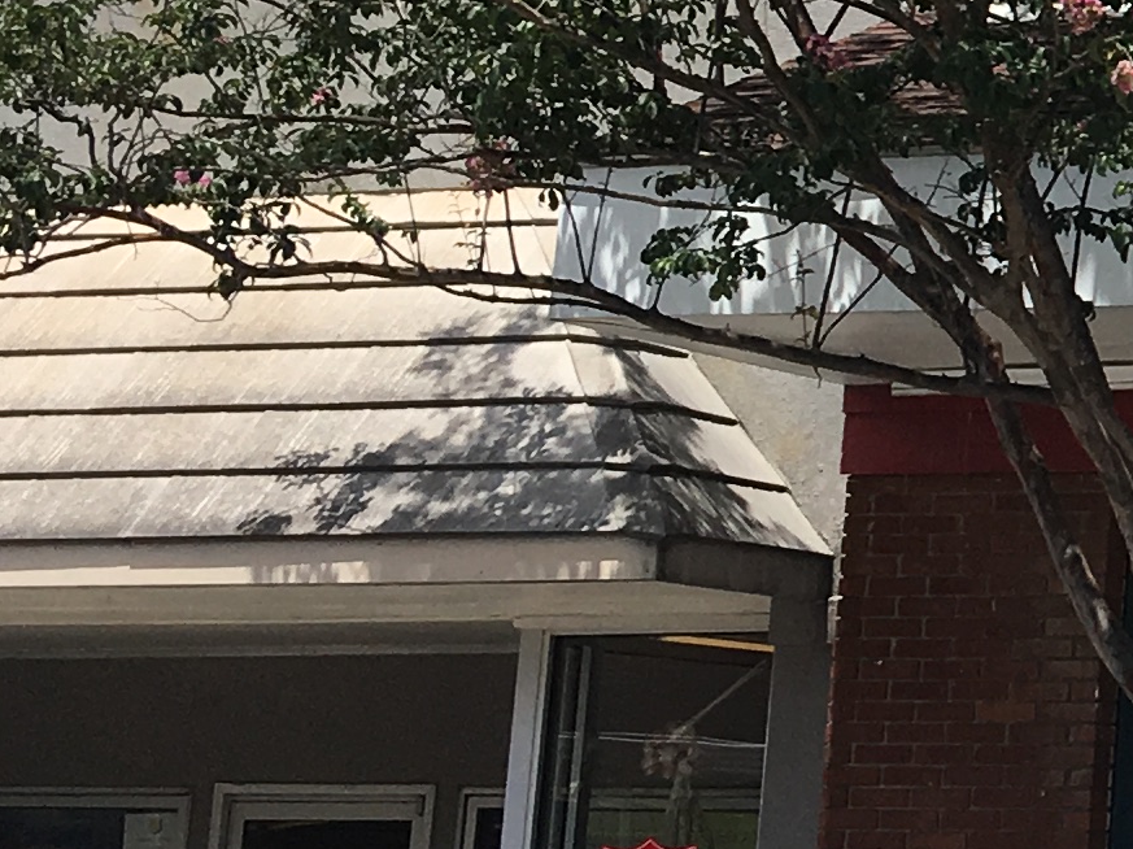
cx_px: 2048
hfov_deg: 13.3
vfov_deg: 10.9
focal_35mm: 134
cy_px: -18
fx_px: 4384
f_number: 2.2
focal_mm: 4.15
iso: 25
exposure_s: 1/1202
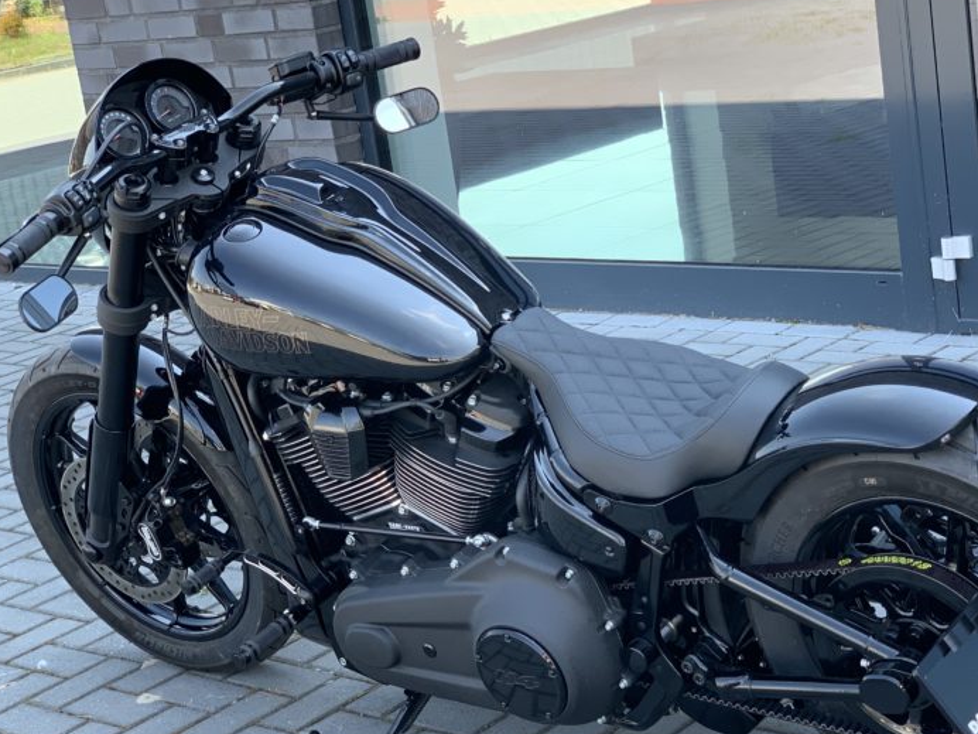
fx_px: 2175
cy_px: 407
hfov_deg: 25.3
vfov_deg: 19.1
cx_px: 618
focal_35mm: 77
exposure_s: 1/122
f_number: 2.4
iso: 32
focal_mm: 6
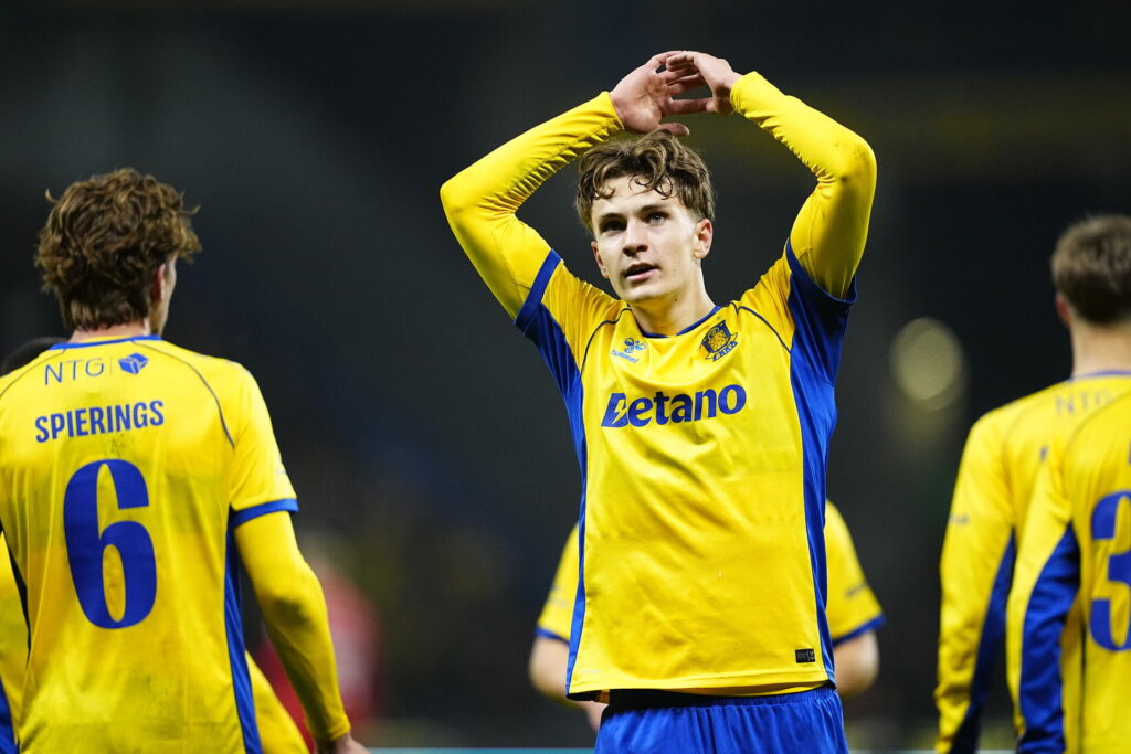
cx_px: 566
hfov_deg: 5.2
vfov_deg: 3.4
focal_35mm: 400
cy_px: 377
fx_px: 12568
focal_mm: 400
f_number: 2.8
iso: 4000
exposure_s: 1/1600
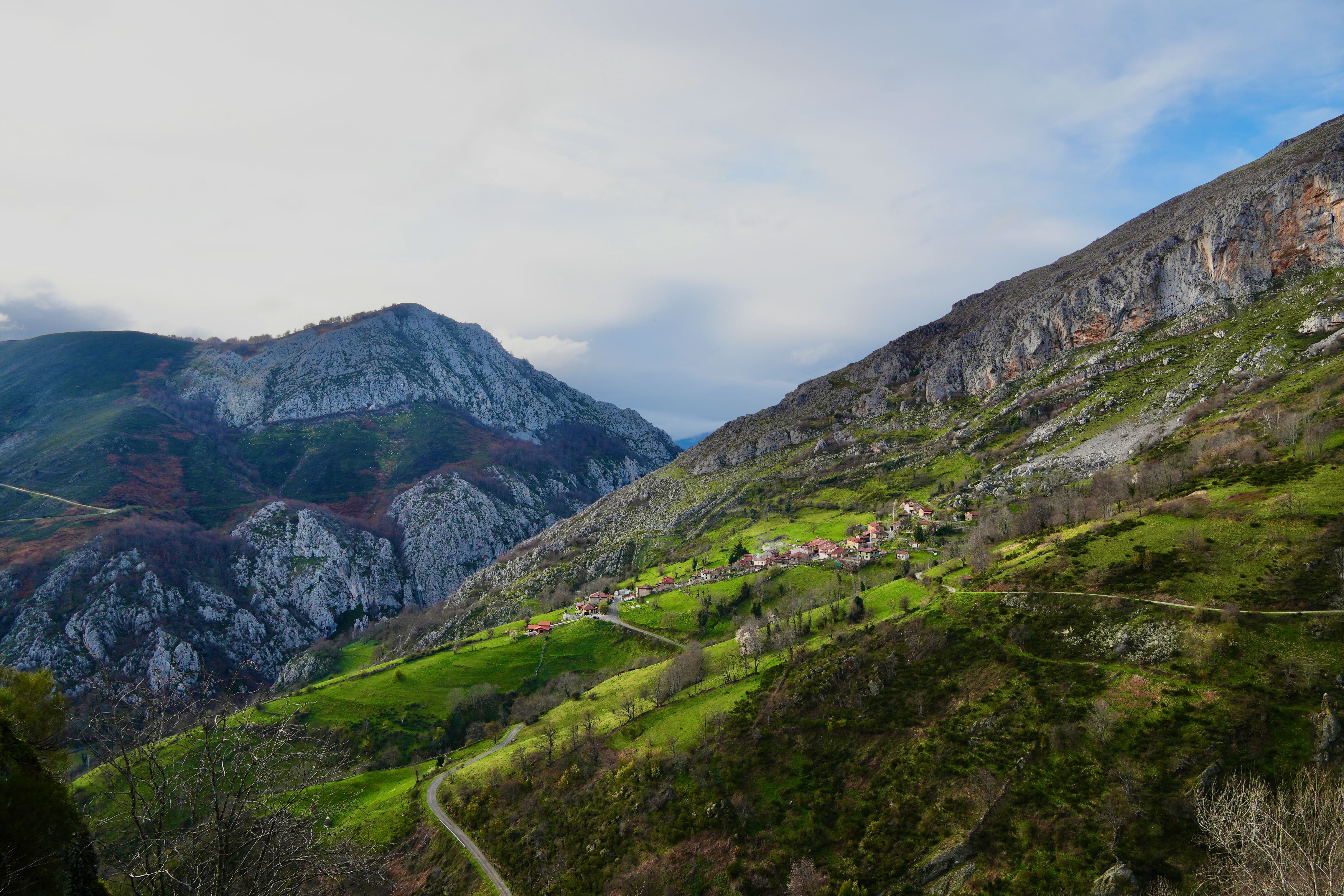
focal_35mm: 27
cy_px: 448
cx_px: 672
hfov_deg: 67.4
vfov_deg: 47.9
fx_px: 1008
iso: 100
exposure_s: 1/125
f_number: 8
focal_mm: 18
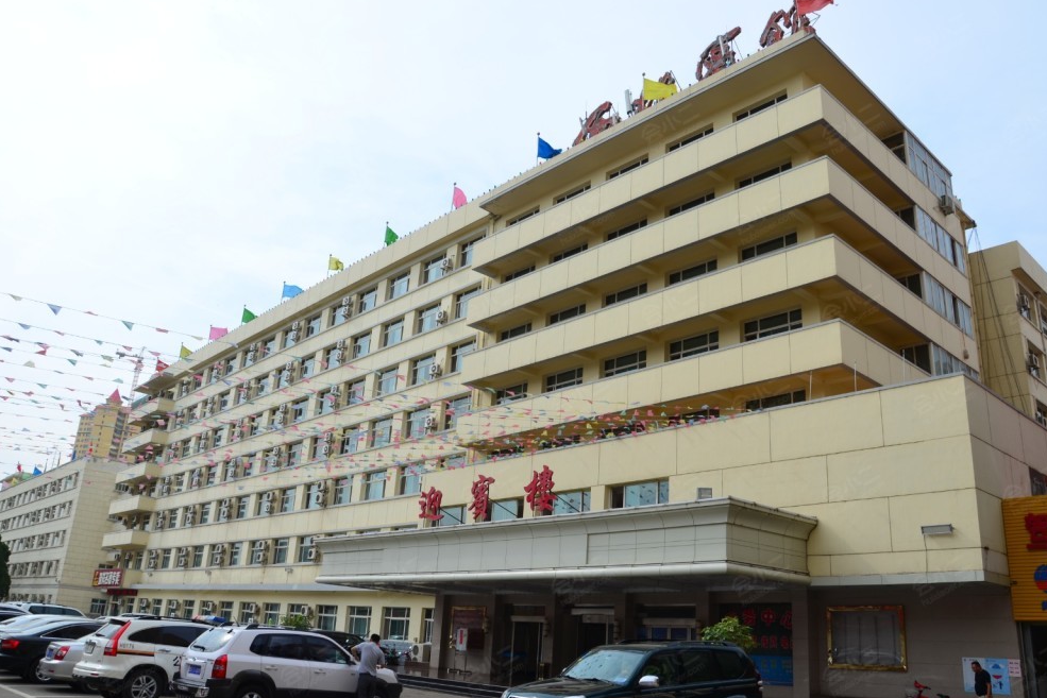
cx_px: 540
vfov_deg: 46.4
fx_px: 814
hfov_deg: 65.5
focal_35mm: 28
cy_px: 353
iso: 110
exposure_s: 1/125
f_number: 11
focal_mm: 18
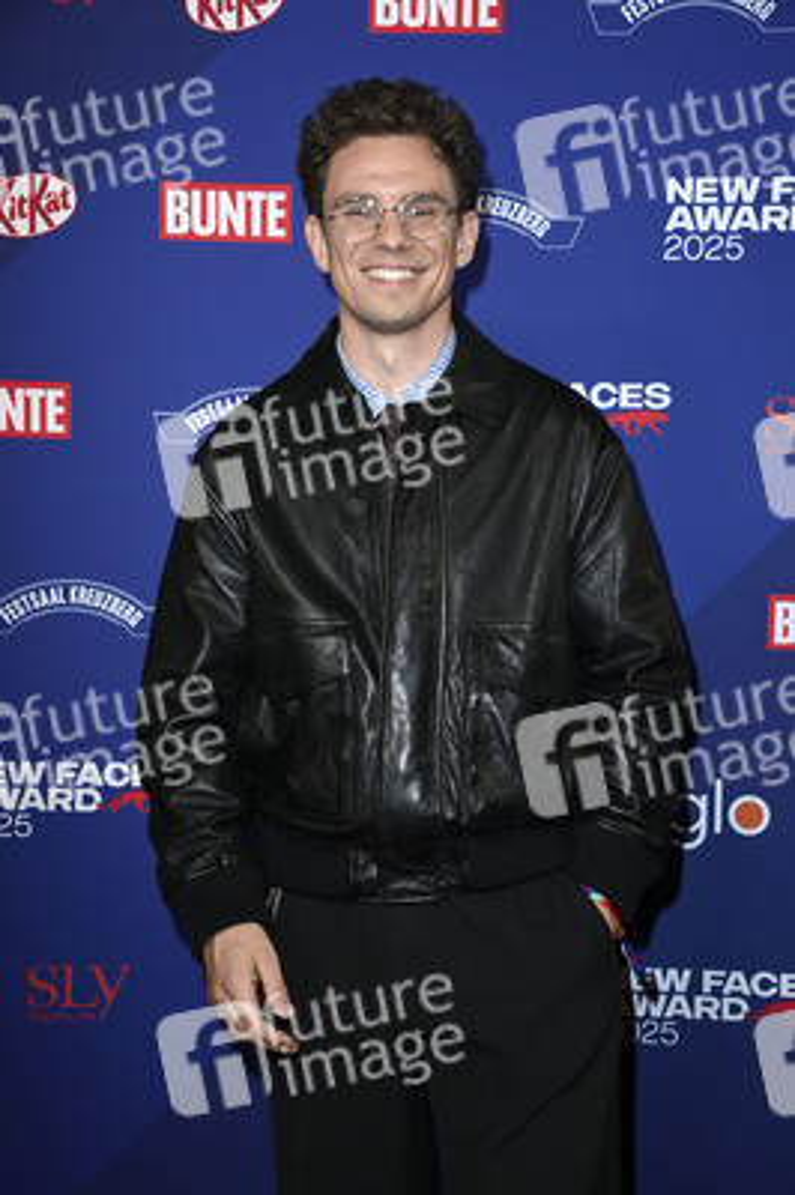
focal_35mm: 56
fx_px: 1858
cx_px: 398
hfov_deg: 24.2
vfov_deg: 35.7
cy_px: 598
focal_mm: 56
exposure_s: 1/250
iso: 640
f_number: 5.6
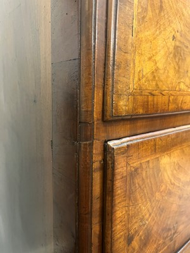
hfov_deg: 53.1
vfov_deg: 67.3
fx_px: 190
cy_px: 126
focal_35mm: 26
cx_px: 95
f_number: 1.6
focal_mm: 5.1
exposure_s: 1/33
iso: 500
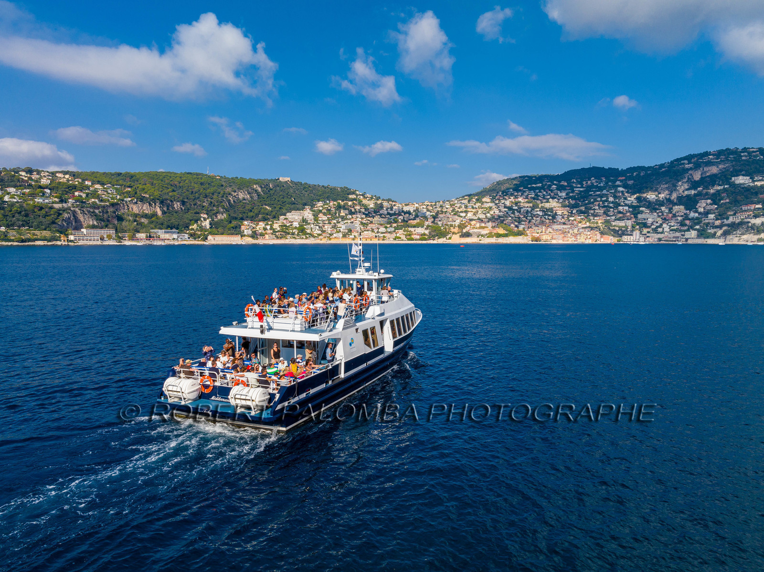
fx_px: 529
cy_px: 286
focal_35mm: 24
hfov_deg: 71.6
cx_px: 382
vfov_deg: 56.8
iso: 100
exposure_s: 1/160
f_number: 10
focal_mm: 12.3
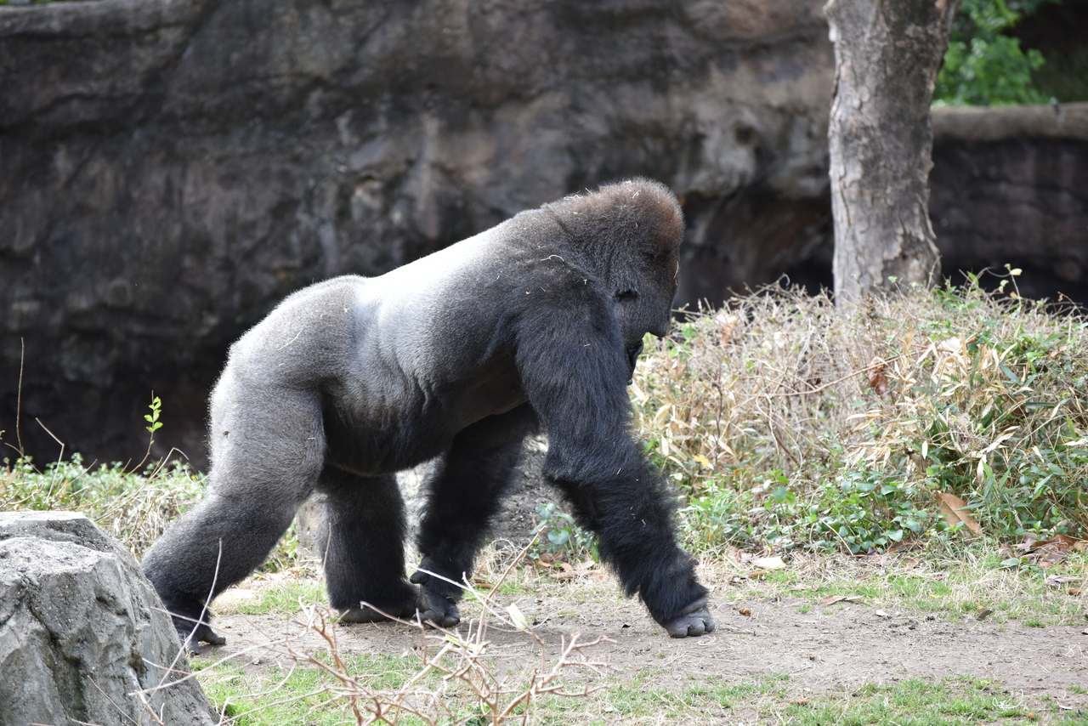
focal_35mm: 155
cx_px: 544
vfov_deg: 8.9
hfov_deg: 13.2
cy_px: 363
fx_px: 4685
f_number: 4.8
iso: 640
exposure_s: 1/320
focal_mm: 155
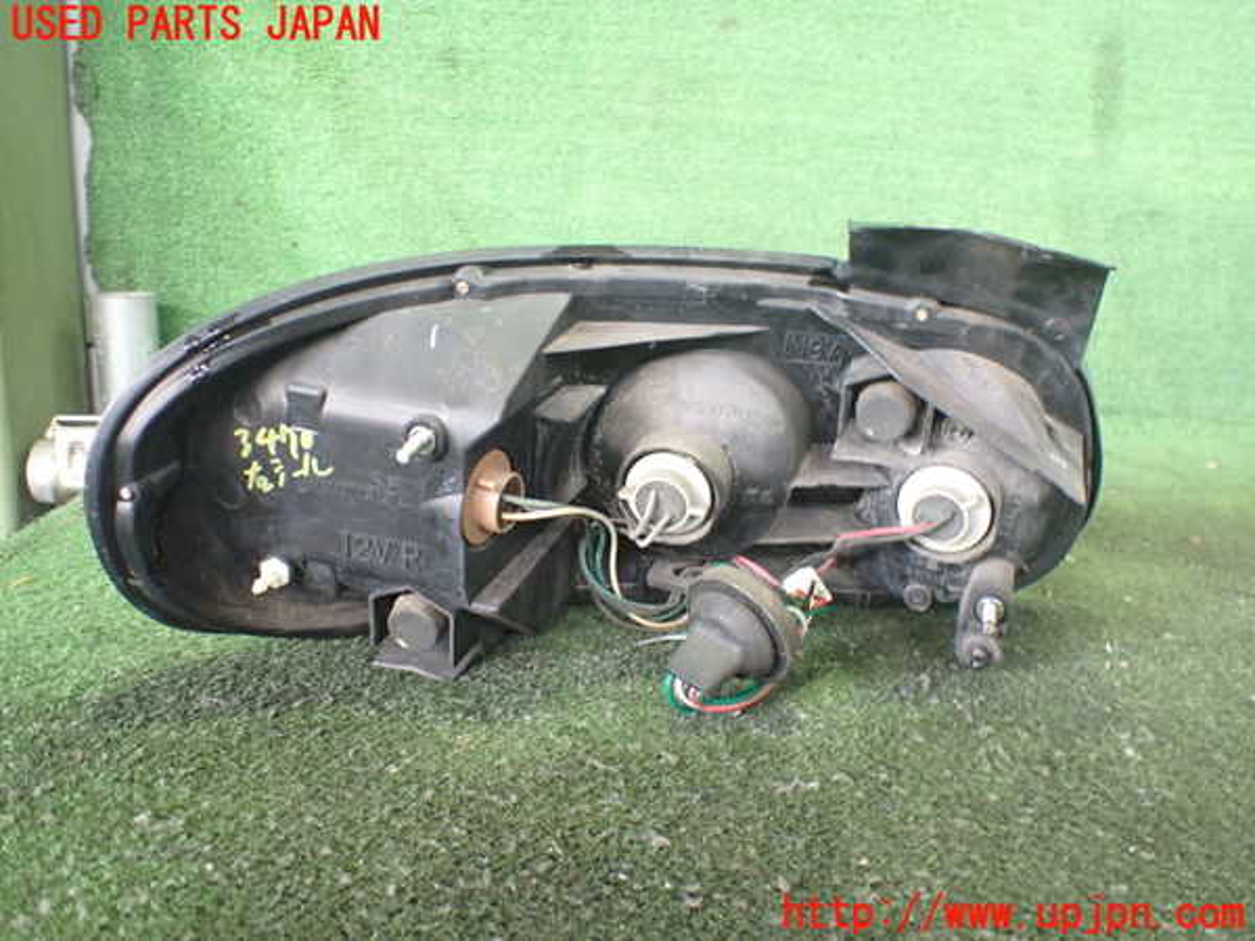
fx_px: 1088
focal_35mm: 30
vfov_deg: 46.8
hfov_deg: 60.0
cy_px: 470
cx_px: 628
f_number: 2.3
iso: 800
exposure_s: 1/30
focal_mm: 5.4
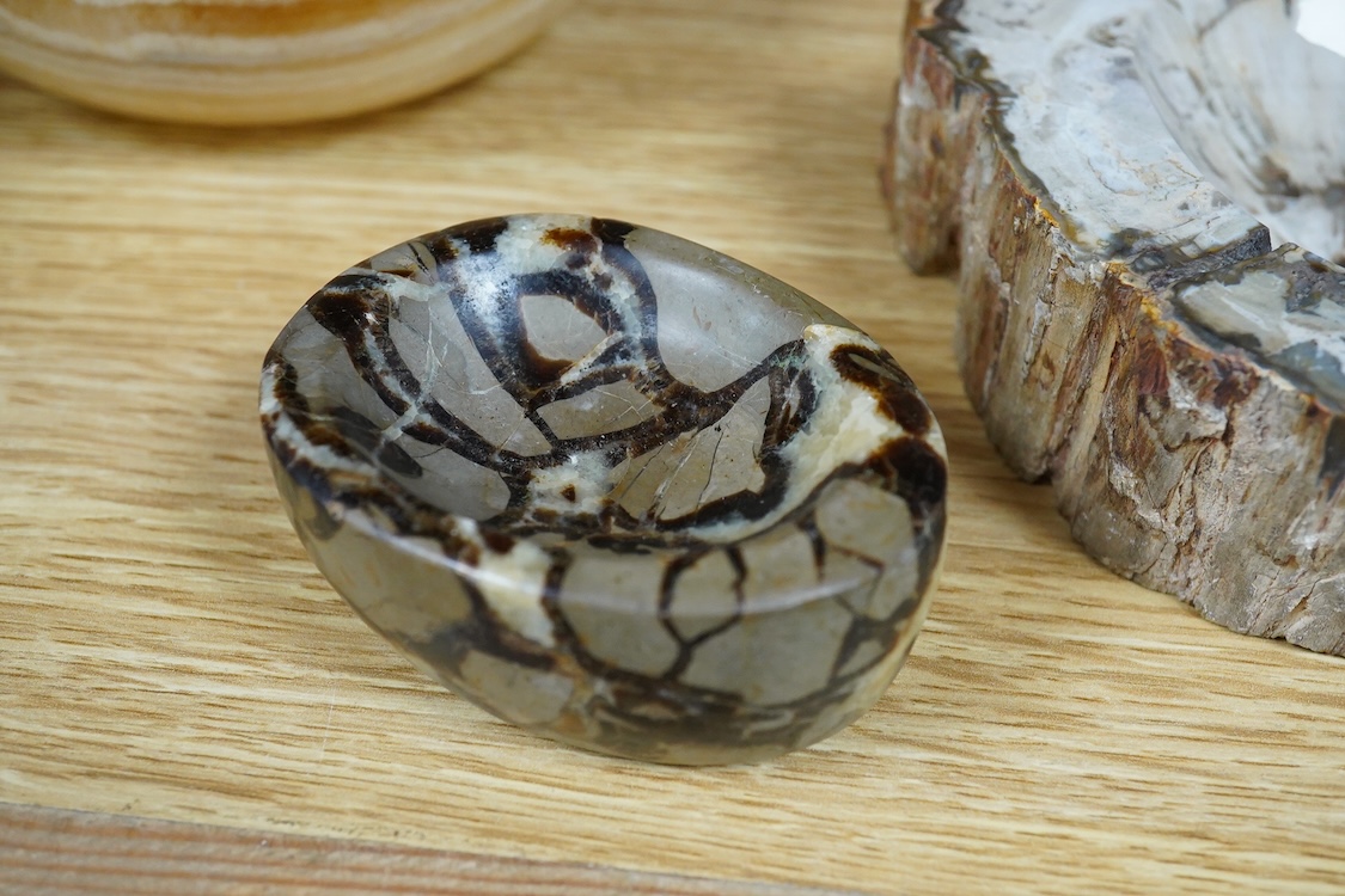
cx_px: 672
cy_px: 448
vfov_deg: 29.9
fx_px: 1681
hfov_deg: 43.6
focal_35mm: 45
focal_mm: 30
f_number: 9
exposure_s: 1/160
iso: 2500
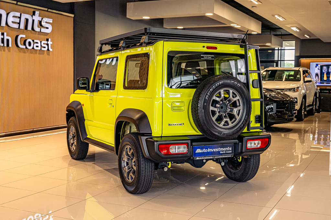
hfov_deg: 42.7
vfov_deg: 29.2
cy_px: 110
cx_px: 166
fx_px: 423
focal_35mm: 46
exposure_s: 1/125
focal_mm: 46
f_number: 5
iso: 400
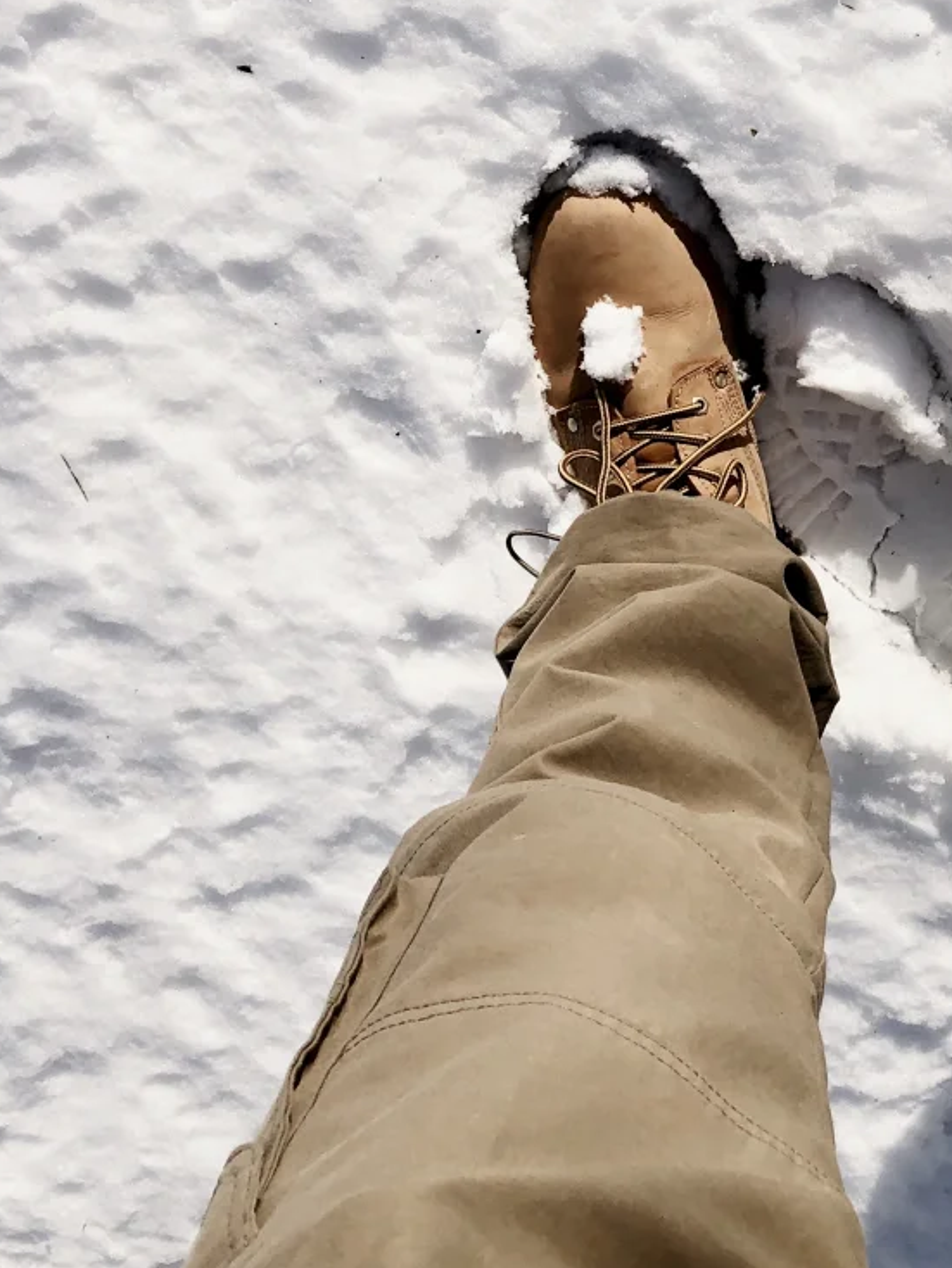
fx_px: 1869
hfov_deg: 27.2
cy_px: 183
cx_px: 914
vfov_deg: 35.7
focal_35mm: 51
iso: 22
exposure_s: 1/3436
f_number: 1.8
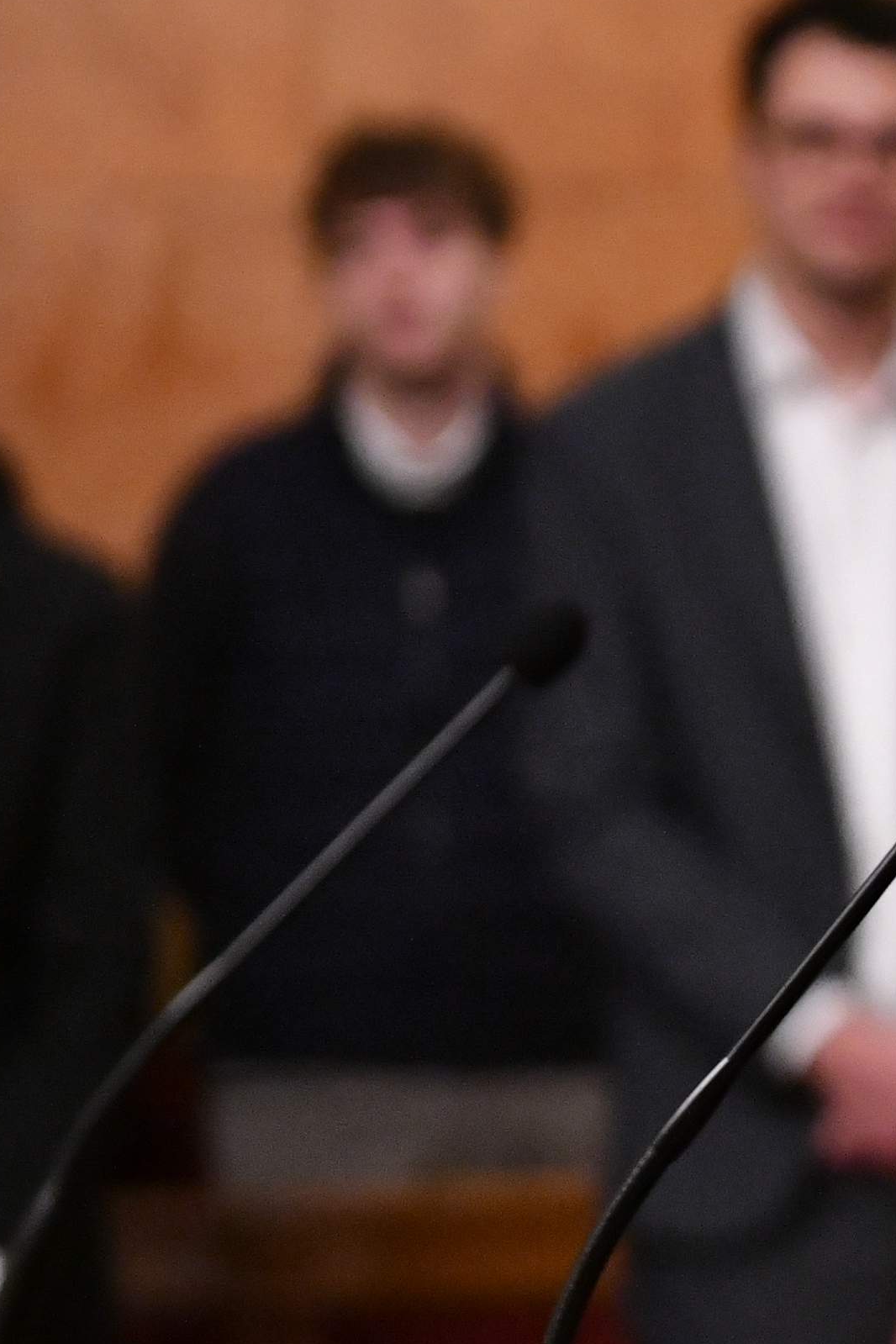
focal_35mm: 271
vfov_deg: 7.6
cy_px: 567
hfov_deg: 5.0
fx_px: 10117
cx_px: 1584
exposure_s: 1/125
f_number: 3.2
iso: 3200
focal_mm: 70
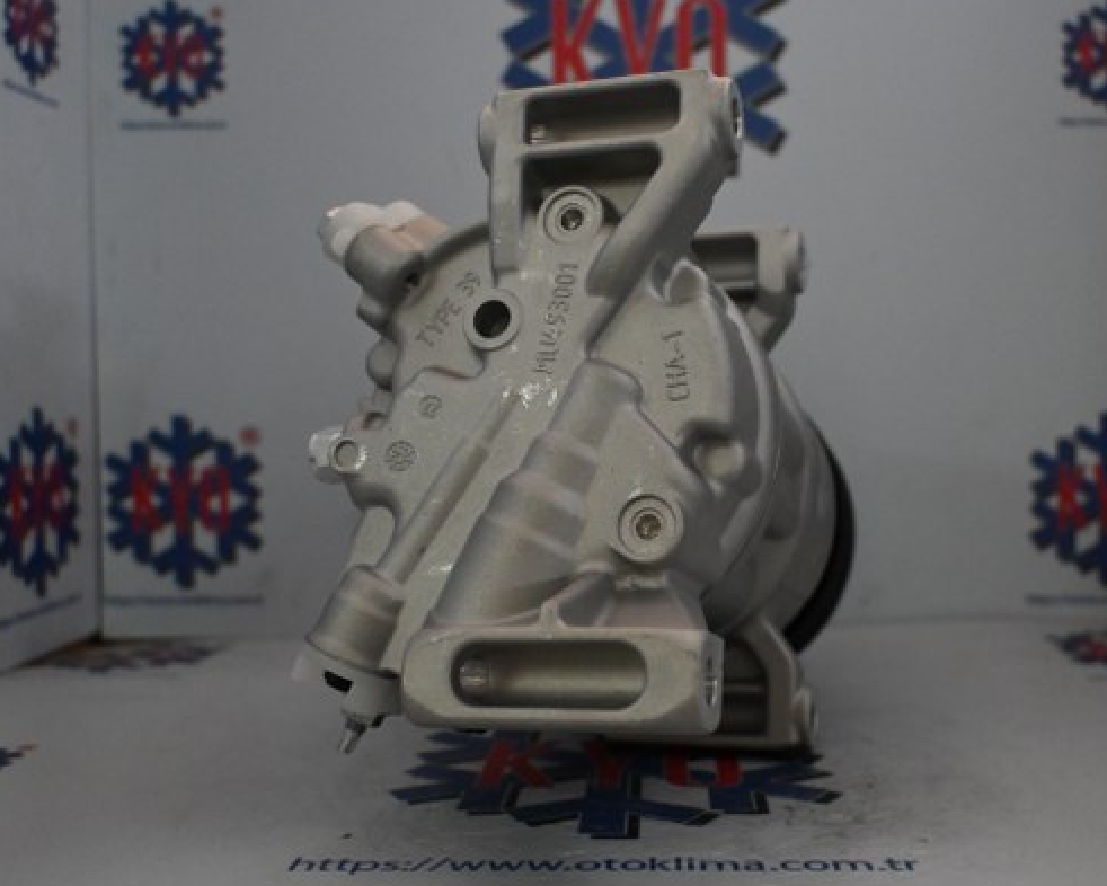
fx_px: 1297
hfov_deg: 46.1
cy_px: 449
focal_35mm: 40
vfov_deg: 37.7
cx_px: 618
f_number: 4.2
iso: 3200
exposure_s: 1/100
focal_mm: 23
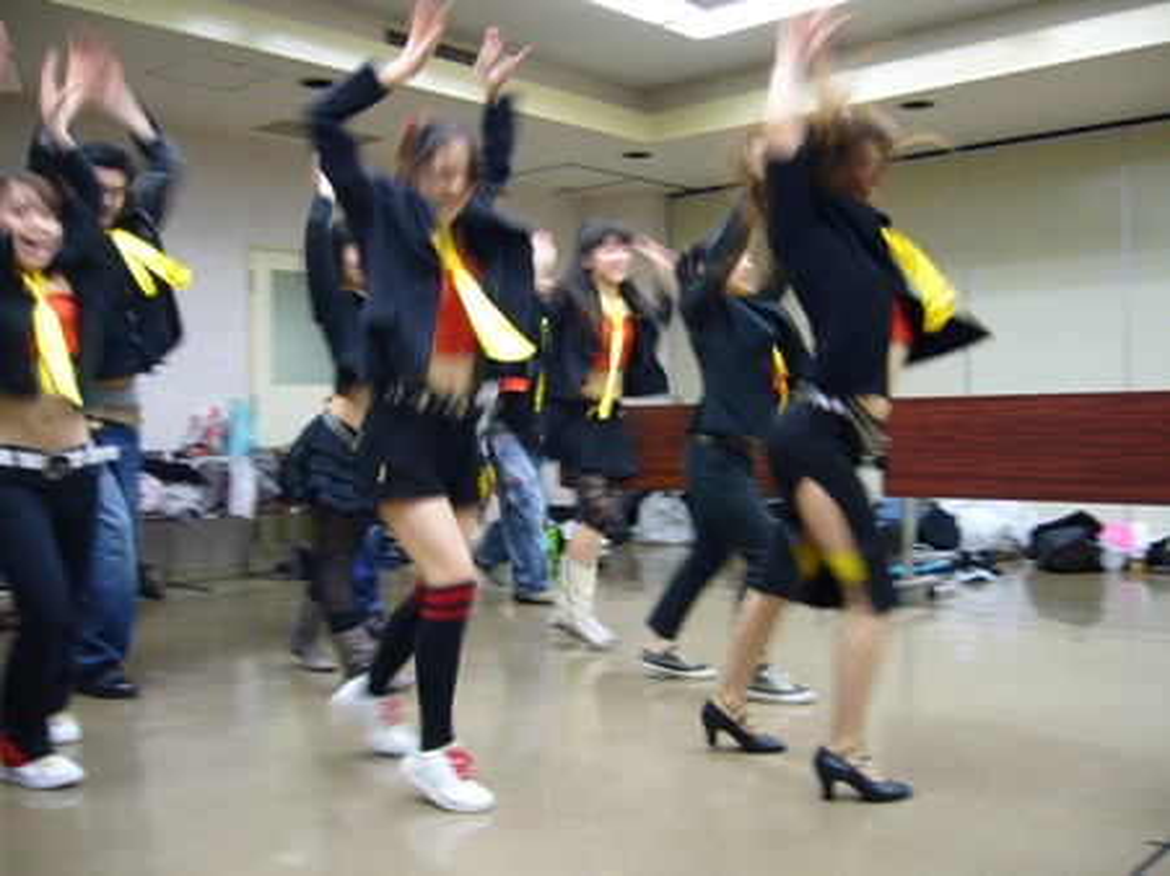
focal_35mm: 35
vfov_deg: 40.7
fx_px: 1183
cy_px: 438
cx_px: 585
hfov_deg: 52.6
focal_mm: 5.8
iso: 125
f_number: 2.8
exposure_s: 1/15
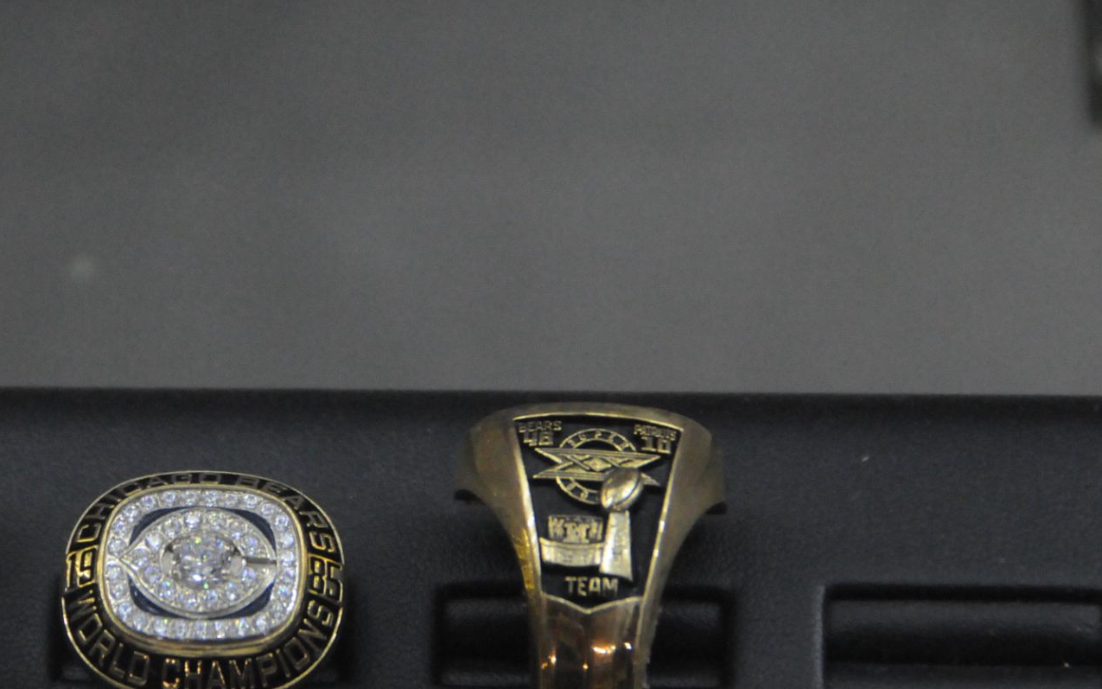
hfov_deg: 5.0
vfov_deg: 3.2
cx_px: 265
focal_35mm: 417
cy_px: 433
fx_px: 12524
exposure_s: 1/80
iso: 3200
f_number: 5.6
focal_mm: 170
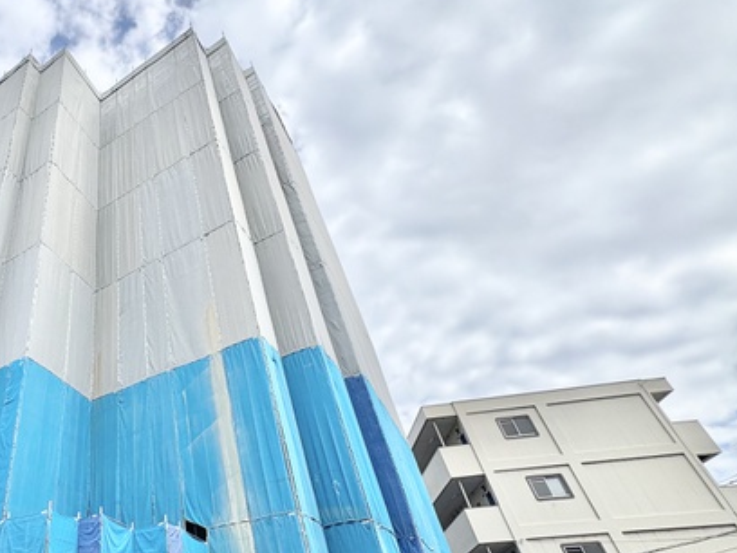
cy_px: 335
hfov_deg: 63.9
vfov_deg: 56.3
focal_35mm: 24
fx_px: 511
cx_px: 125
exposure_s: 1/1567
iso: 50
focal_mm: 2.22
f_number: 2.2
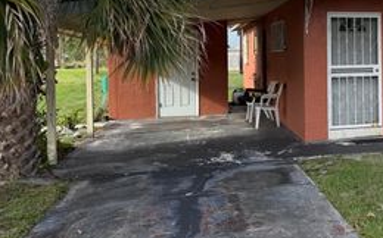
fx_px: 511
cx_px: 365
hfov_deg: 37.5
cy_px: 54
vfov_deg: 25.9
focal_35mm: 49
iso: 80
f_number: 1.78
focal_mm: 6.76
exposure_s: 1/2801
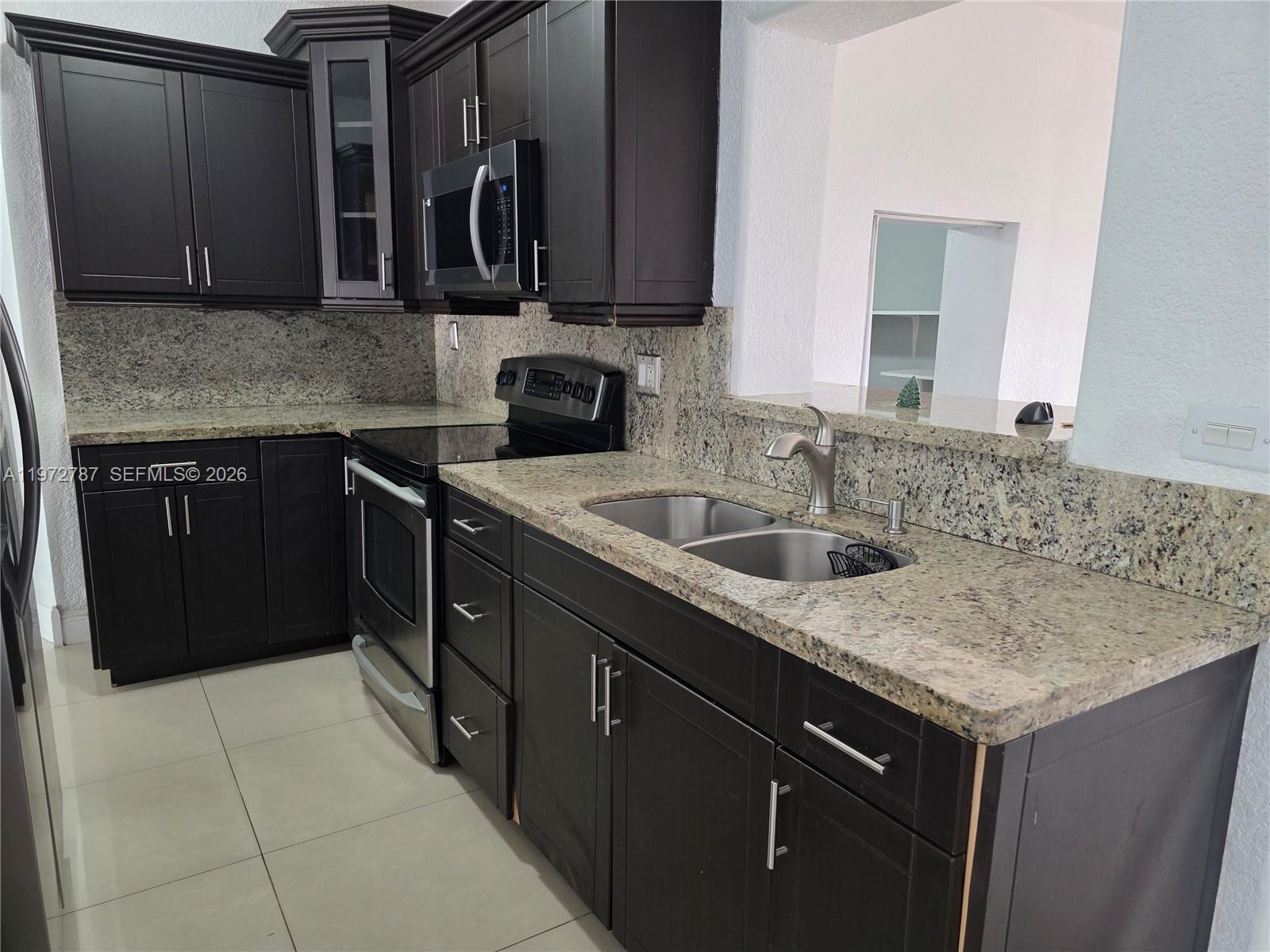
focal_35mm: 23
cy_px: 476
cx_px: 635
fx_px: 844
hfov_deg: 73.9
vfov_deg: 58.9
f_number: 1.7
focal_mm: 6.3
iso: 400
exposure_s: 1/120
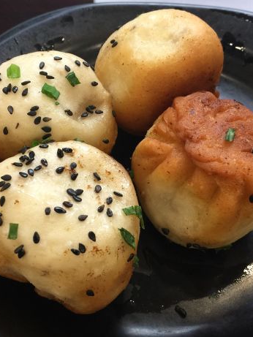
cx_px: 122
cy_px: 156
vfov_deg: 42.9
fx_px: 429
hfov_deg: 32.9
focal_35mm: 44
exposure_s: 1/33
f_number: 2.2
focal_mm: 4.15
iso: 50
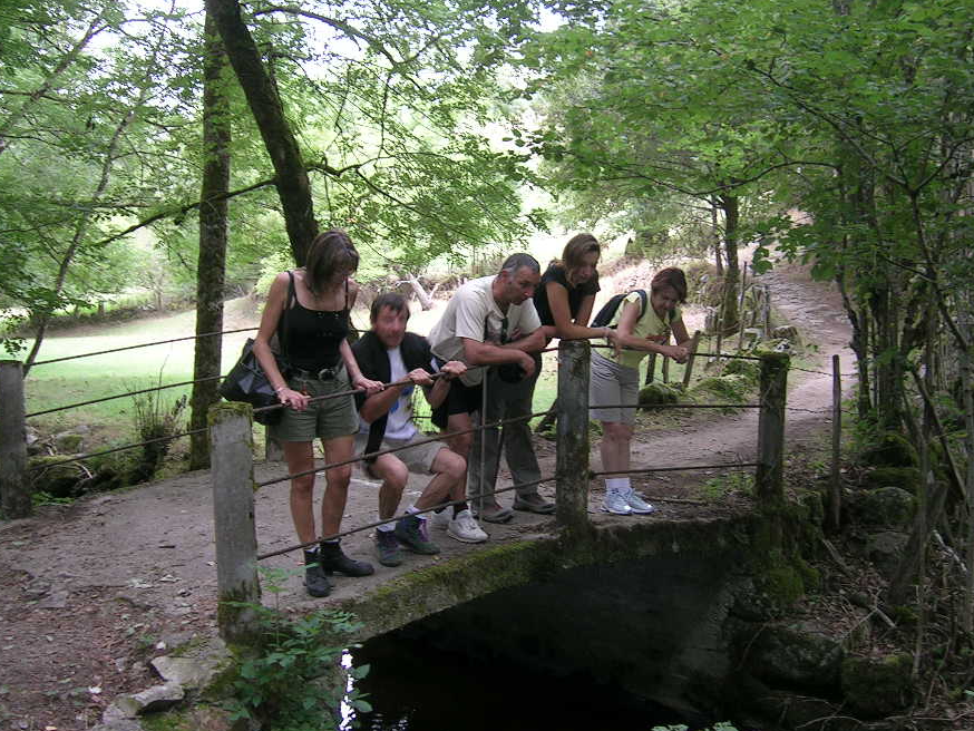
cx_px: 520
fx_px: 1154
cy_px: 354
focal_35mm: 41
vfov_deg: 35.1
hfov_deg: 45.7
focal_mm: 5.4
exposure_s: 1/30
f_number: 2.8
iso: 56
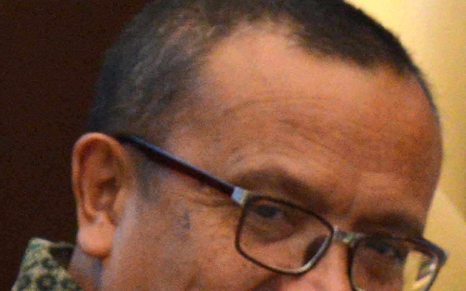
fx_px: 12888
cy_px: 490
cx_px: 854
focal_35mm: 1015
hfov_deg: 2.1
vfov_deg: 1.3
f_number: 7.1
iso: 2500
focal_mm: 200
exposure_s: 1/125
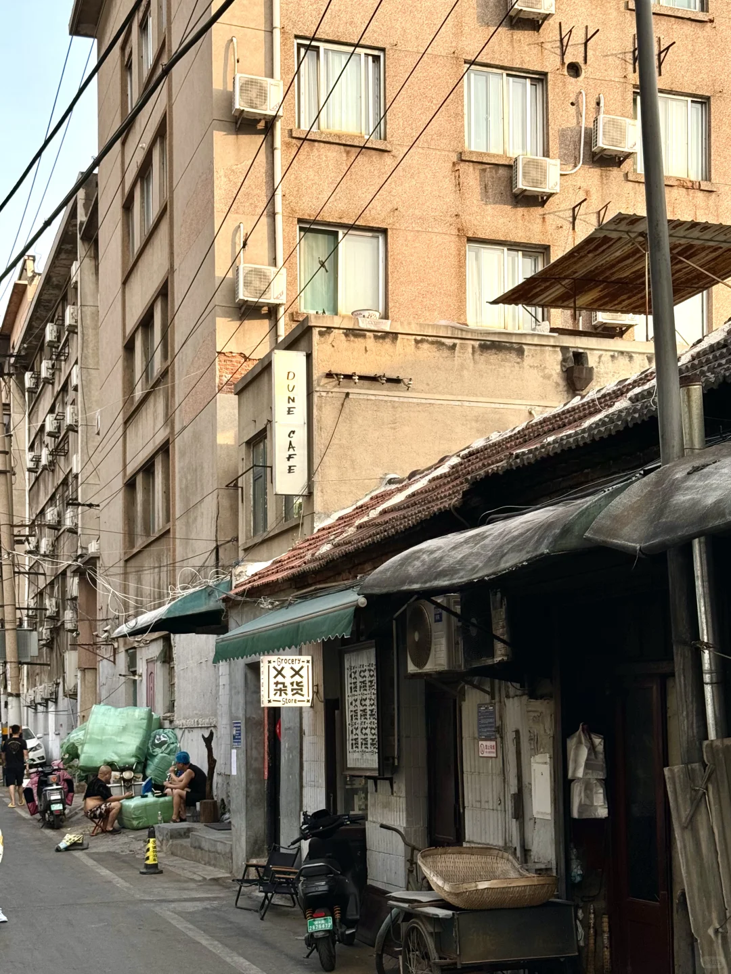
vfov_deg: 39.7
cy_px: 487
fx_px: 1352
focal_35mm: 48
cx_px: 366
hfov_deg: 30.3
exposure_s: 1/1027
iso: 64
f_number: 1.78
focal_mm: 6.76
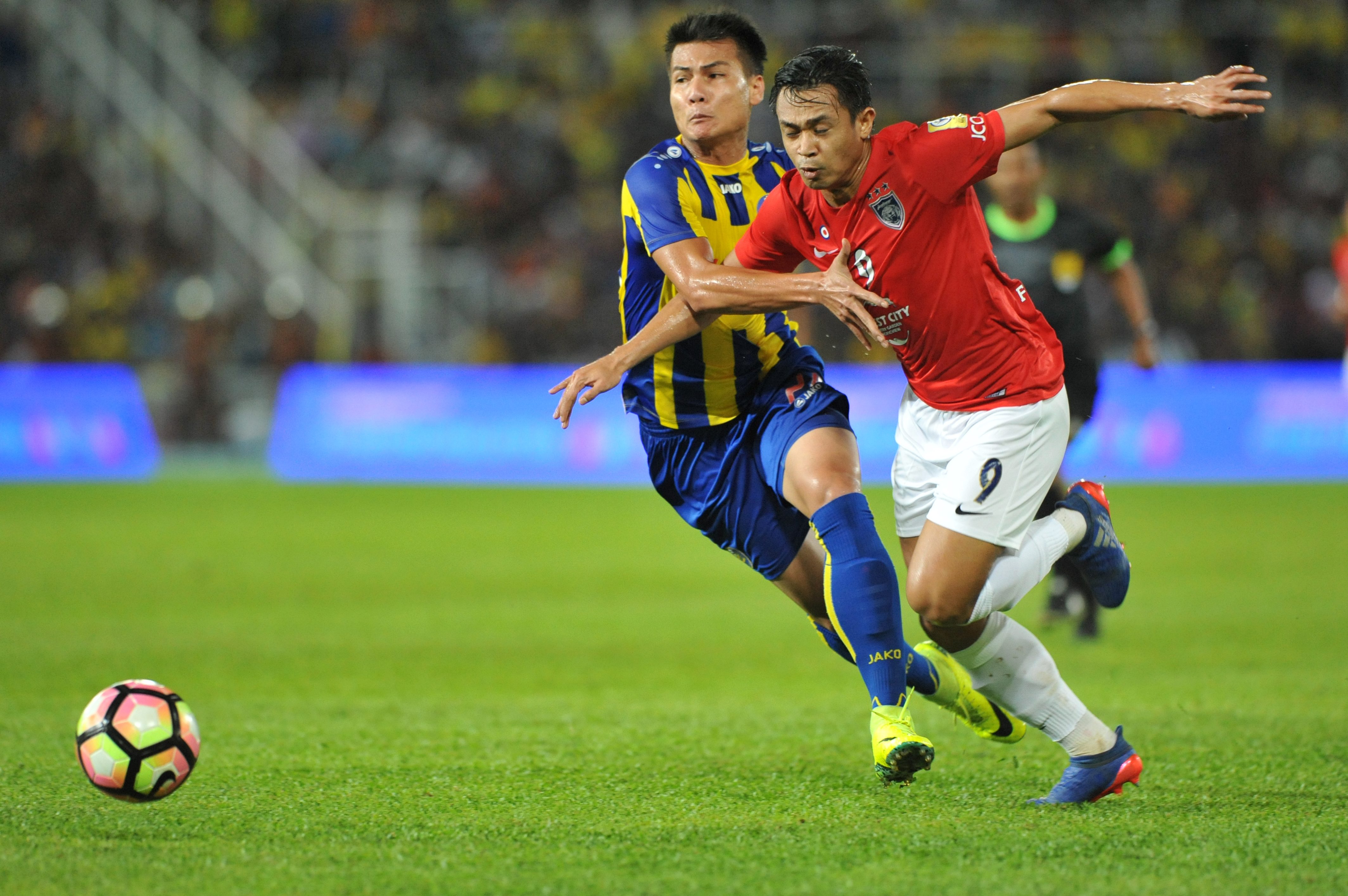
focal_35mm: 300
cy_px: 448
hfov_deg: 6.9
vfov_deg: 4.6
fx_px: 11226
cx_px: 674
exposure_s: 1/800
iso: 3200
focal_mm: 300
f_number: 3.2
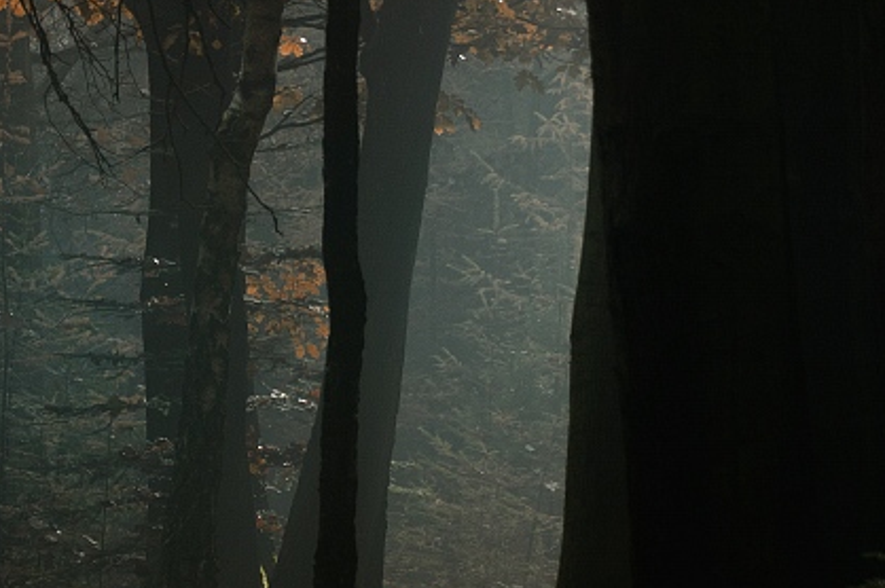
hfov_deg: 5.1
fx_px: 9899
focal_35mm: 403
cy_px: 331
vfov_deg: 3.4
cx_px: -11
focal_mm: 102
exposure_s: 1/640
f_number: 4.2
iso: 200
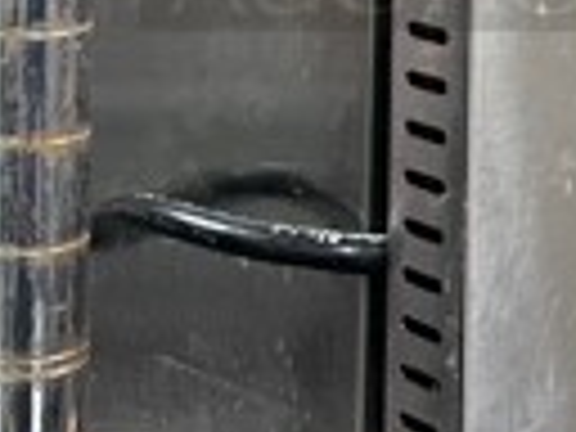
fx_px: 2063
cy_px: -207
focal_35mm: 124
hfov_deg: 15.4
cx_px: 644
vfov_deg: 11.5
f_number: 1.6
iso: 250
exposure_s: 1/60
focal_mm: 5.1
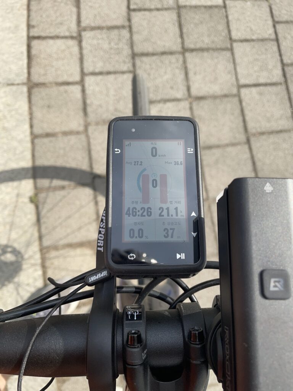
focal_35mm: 26
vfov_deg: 67.3
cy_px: 196
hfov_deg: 53.1
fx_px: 293
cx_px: 146
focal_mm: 4.2
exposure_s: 1/1618
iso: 32
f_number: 1.6
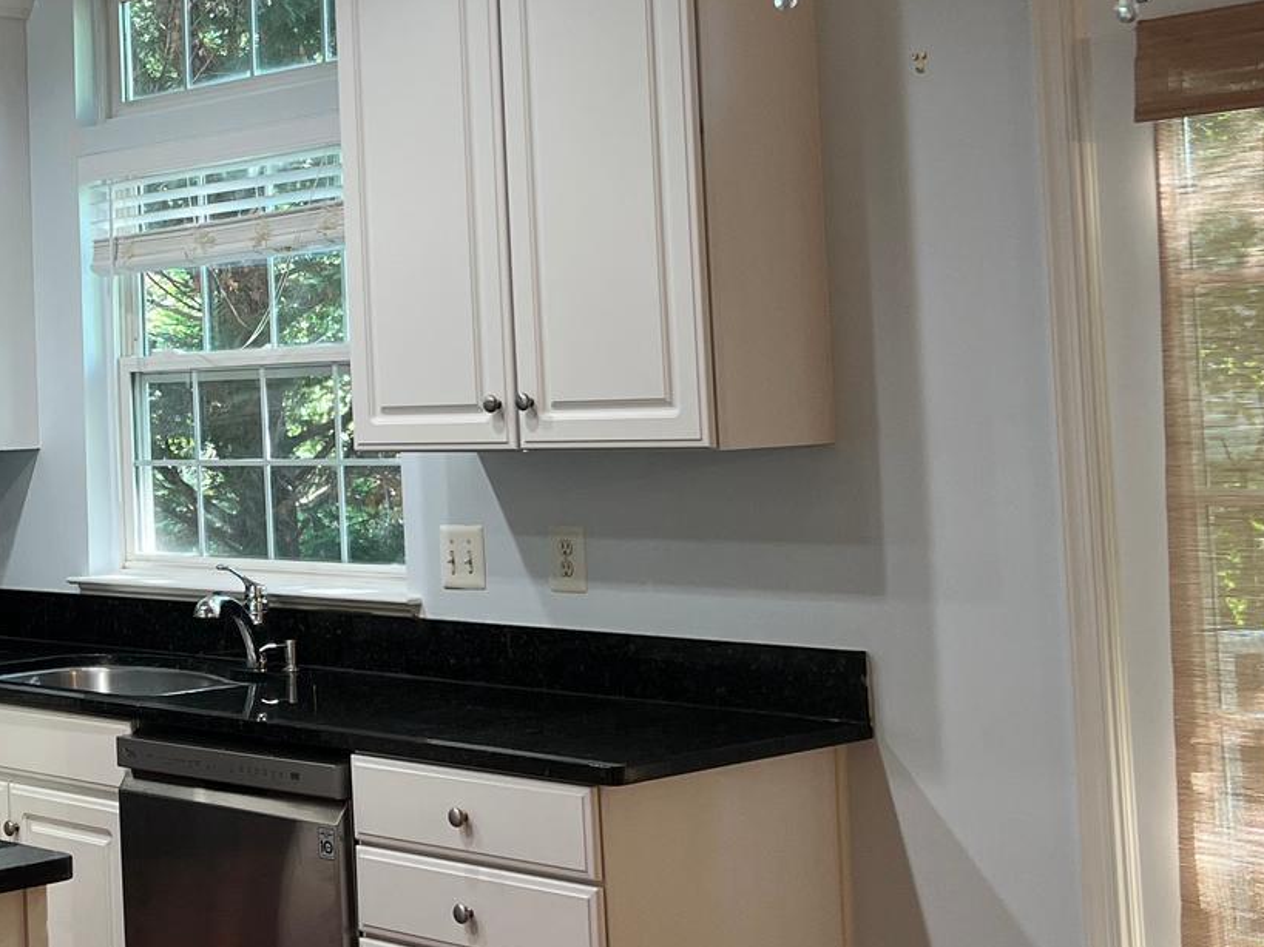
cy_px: 267
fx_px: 2373
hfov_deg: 28.7
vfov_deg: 22.4
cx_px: 144
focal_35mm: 65
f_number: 1.5
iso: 80
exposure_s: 1/60
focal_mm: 5.7
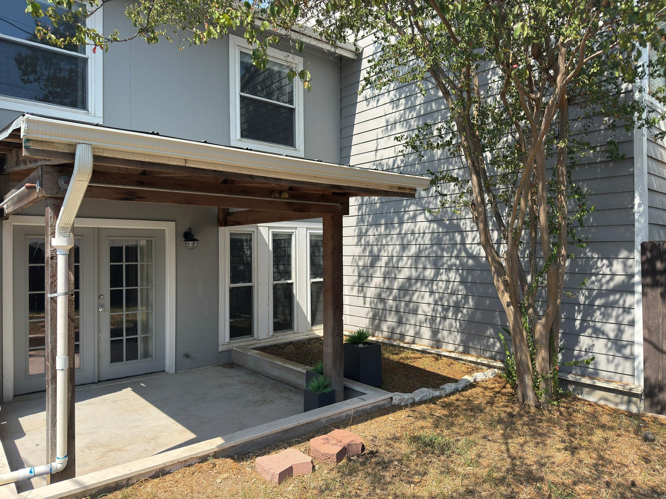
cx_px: 333
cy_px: 250
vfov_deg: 56.8
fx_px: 462
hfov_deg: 71.6
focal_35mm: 24
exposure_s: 1/2392
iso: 100
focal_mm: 6.76
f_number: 1.78
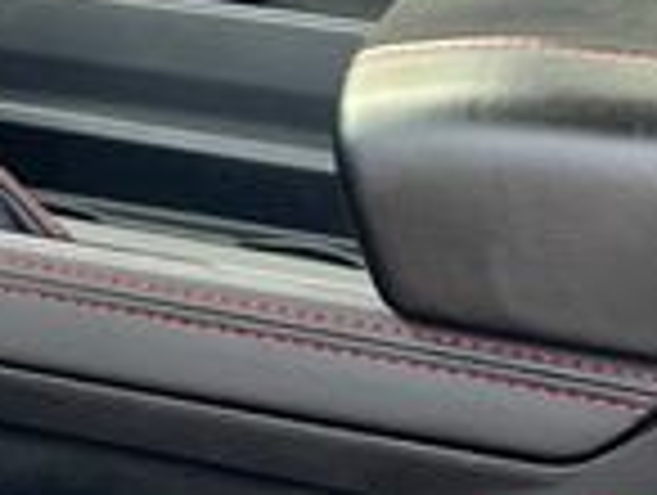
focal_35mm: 182
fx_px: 3460
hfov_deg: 10.0
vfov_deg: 8.2
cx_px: -680
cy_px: 50
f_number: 1.6
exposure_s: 1/121
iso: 80
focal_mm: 5.1
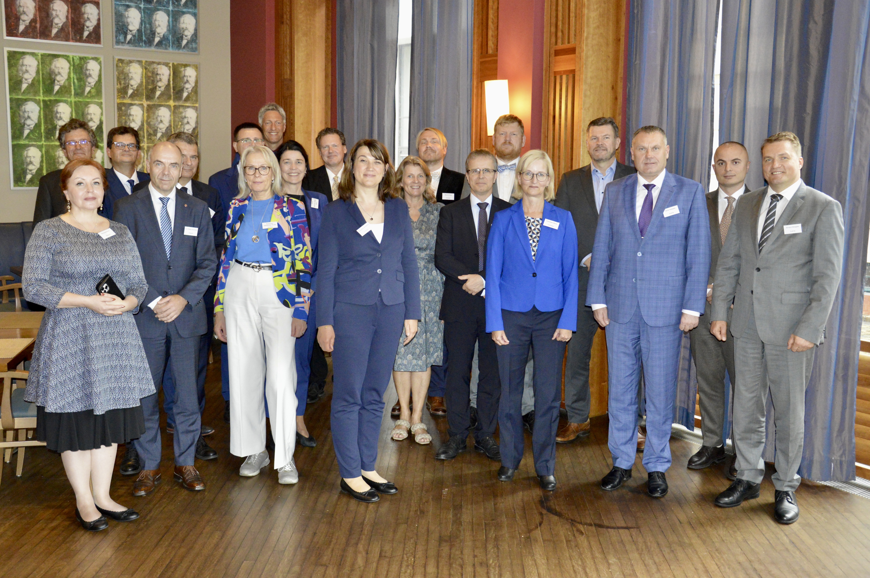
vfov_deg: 36.8
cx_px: 435
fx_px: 869
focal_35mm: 36
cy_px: 289
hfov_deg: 53.2
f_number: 3.8
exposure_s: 1/60
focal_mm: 24
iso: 2500
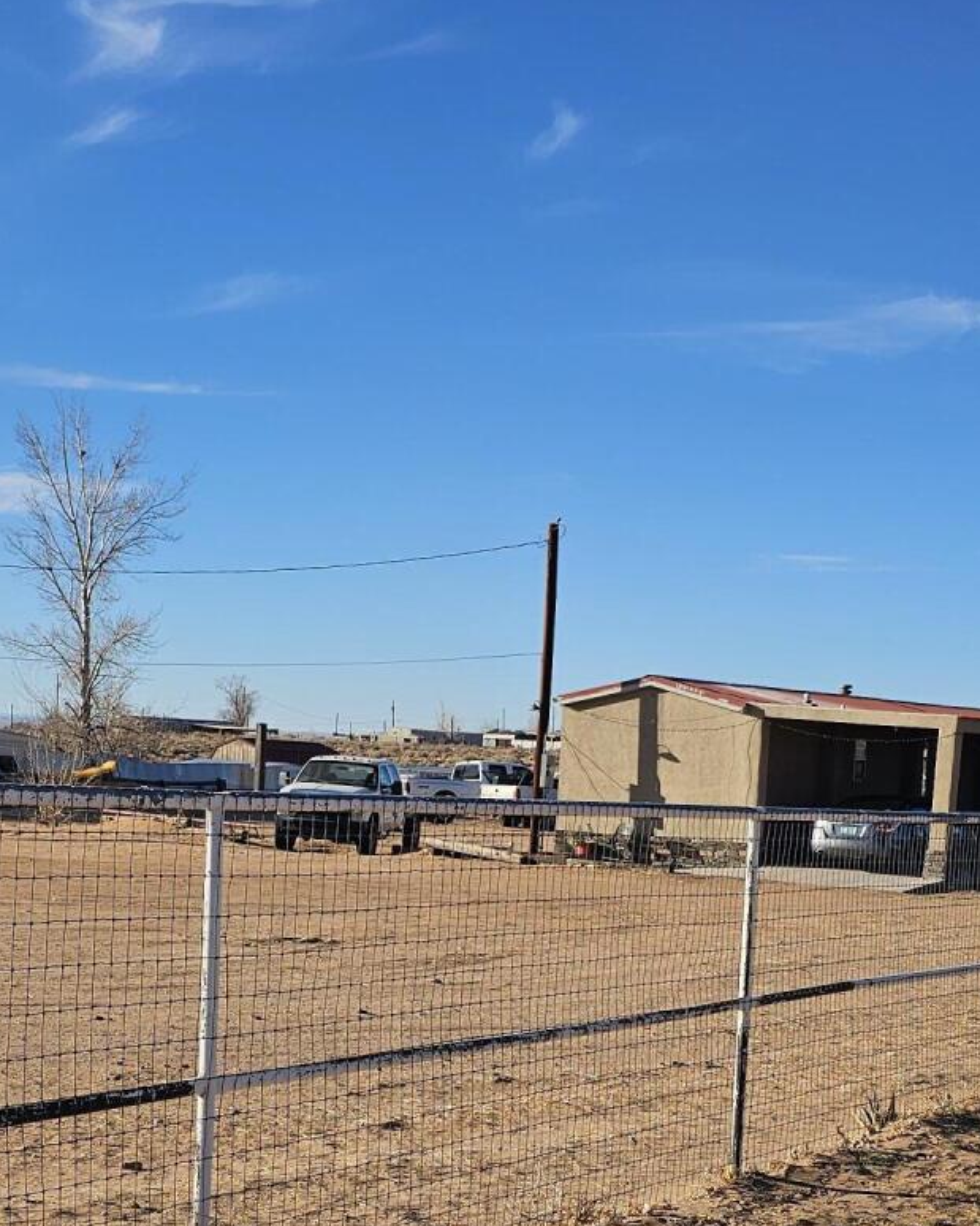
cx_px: 591
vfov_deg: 31.6
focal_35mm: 58
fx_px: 2103
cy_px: 992
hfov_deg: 26.2
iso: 10
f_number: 1.7
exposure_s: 1/973
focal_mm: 6.3
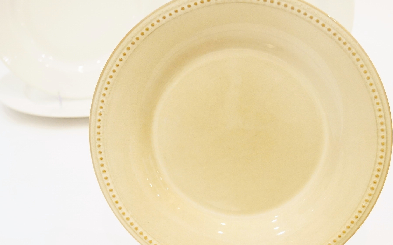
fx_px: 578
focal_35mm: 54
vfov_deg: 24.0
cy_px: 130
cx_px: 239
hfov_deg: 37.4
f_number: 4.5
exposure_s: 1/60
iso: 2500
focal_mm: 26
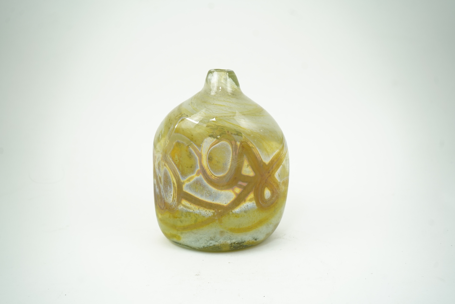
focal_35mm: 38
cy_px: 152
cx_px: 228
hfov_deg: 50.7
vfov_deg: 35.1
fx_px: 480
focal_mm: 38
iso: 400
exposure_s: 1/25
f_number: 5.6
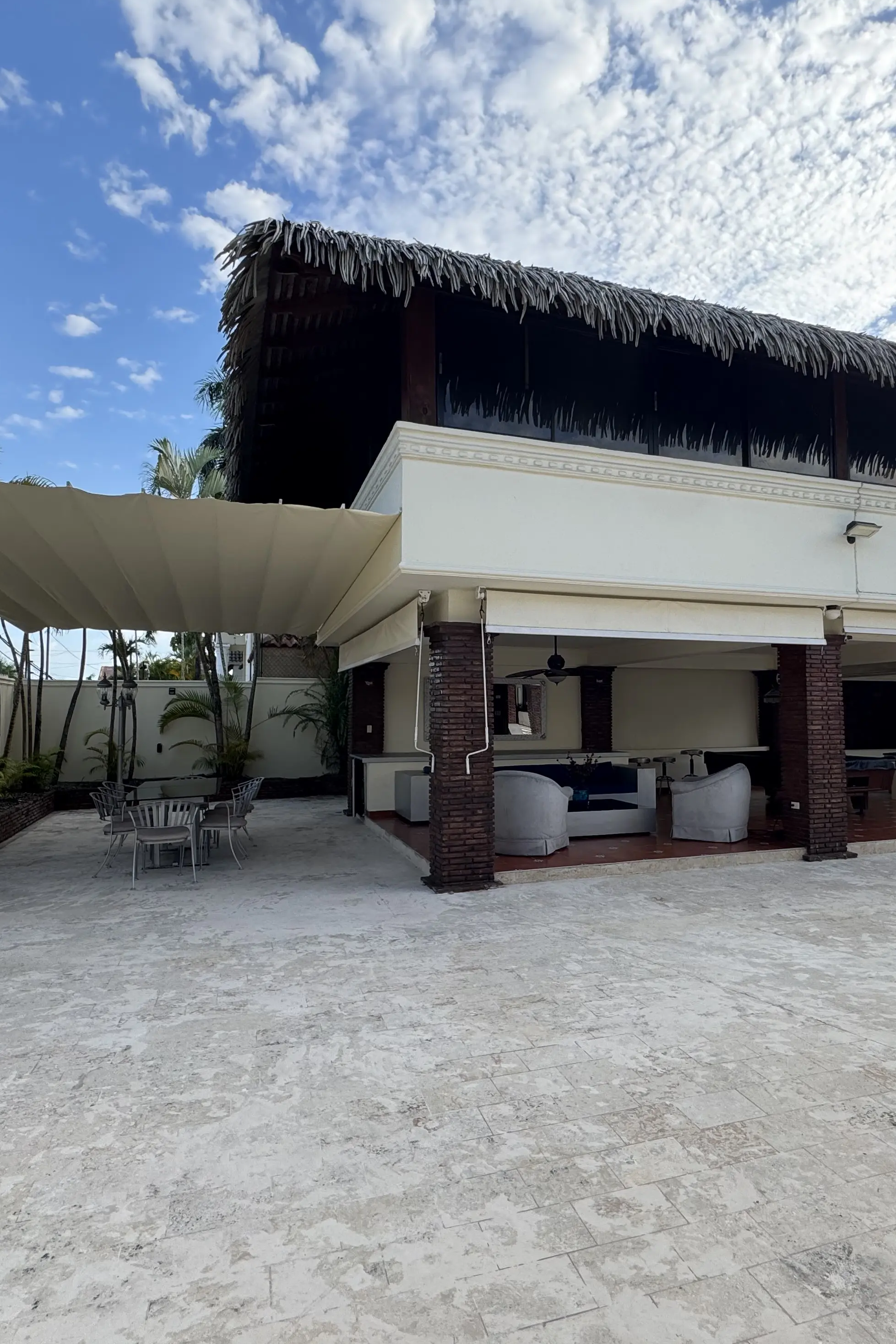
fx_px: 747
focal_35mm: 20
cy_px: 675
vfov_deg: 84.0
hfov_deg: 61.8
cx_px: 491
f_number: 2.2
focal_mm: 2.22
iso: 40
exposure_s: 1/453
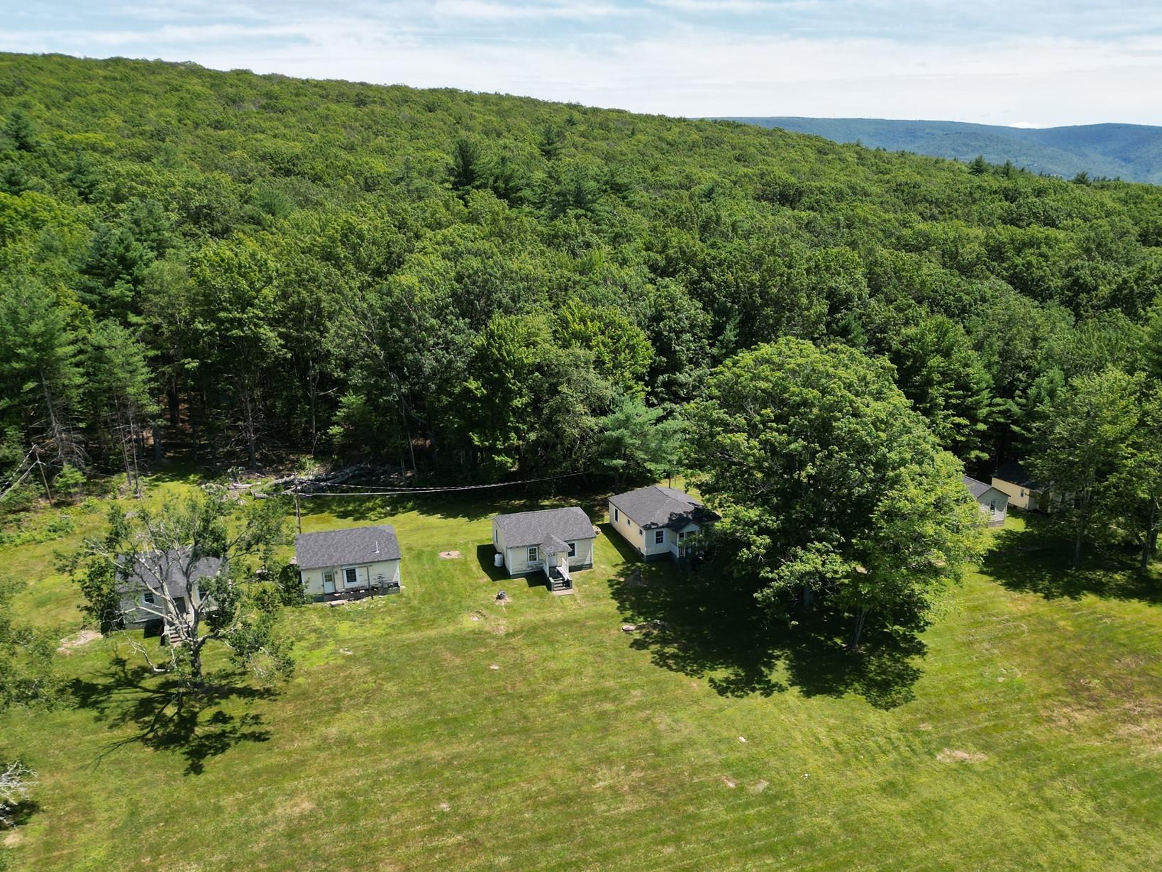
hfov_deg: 59.7
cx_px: 665
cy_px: 535
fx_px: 1007
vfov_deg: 46.5
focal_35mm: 30
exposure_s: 1/2500
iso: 200
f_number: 1.7
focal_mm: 6.72
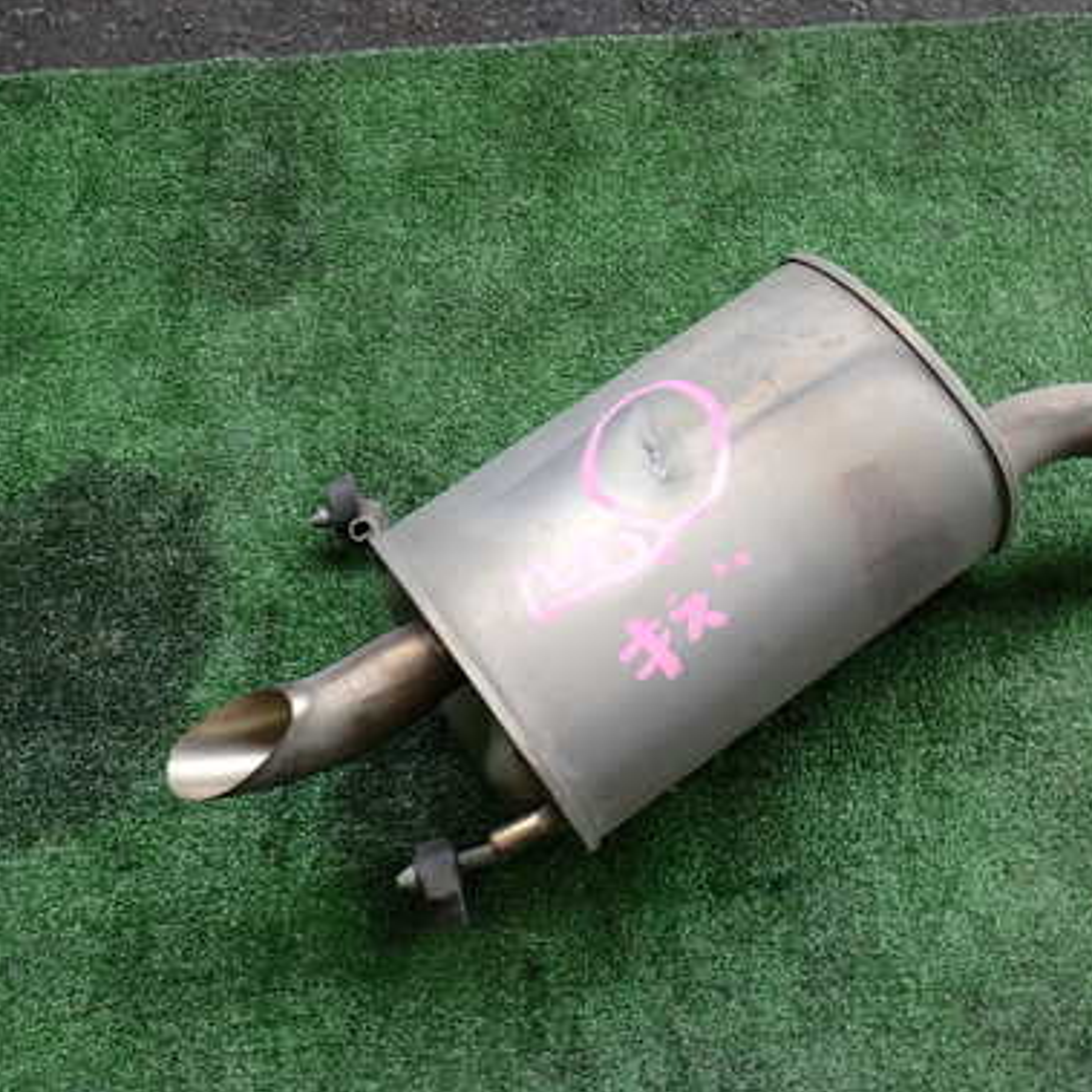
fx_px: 1499
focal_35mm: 42
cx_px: 700
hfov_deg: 39.7
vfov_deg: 40.0
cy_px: 522
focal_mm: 5.4
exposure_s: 1/125
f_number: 2.3
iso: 160
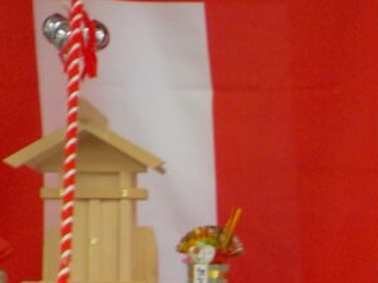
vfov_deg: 13.1
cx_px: 540
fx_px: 1157
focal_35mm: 106
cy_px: 437
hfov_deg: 17.1
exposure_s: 1/30
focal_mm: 4.1
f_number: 3.3
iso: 125
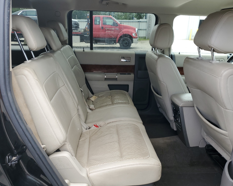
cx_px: 115
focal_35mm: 28
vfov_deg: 51.5
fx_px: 193
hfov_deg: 62.2
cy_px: 96
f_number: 1.5
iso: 50
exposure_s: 1/303
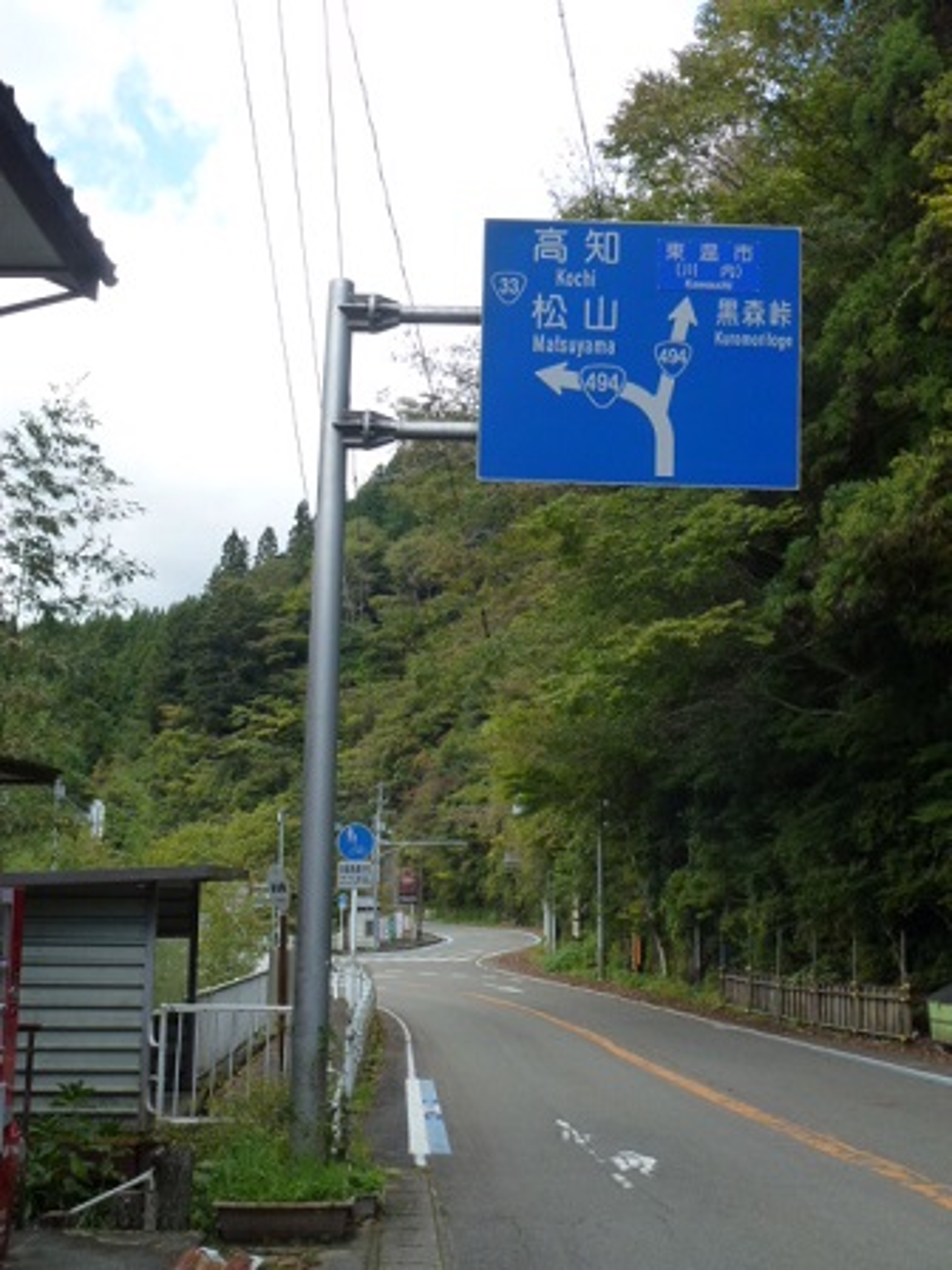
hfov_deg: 39.7
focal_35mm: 36
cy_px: 635
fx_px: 1320
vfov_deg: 51.4
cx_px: 476
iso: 160
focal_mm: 6.4
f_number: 4
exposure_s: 1/200
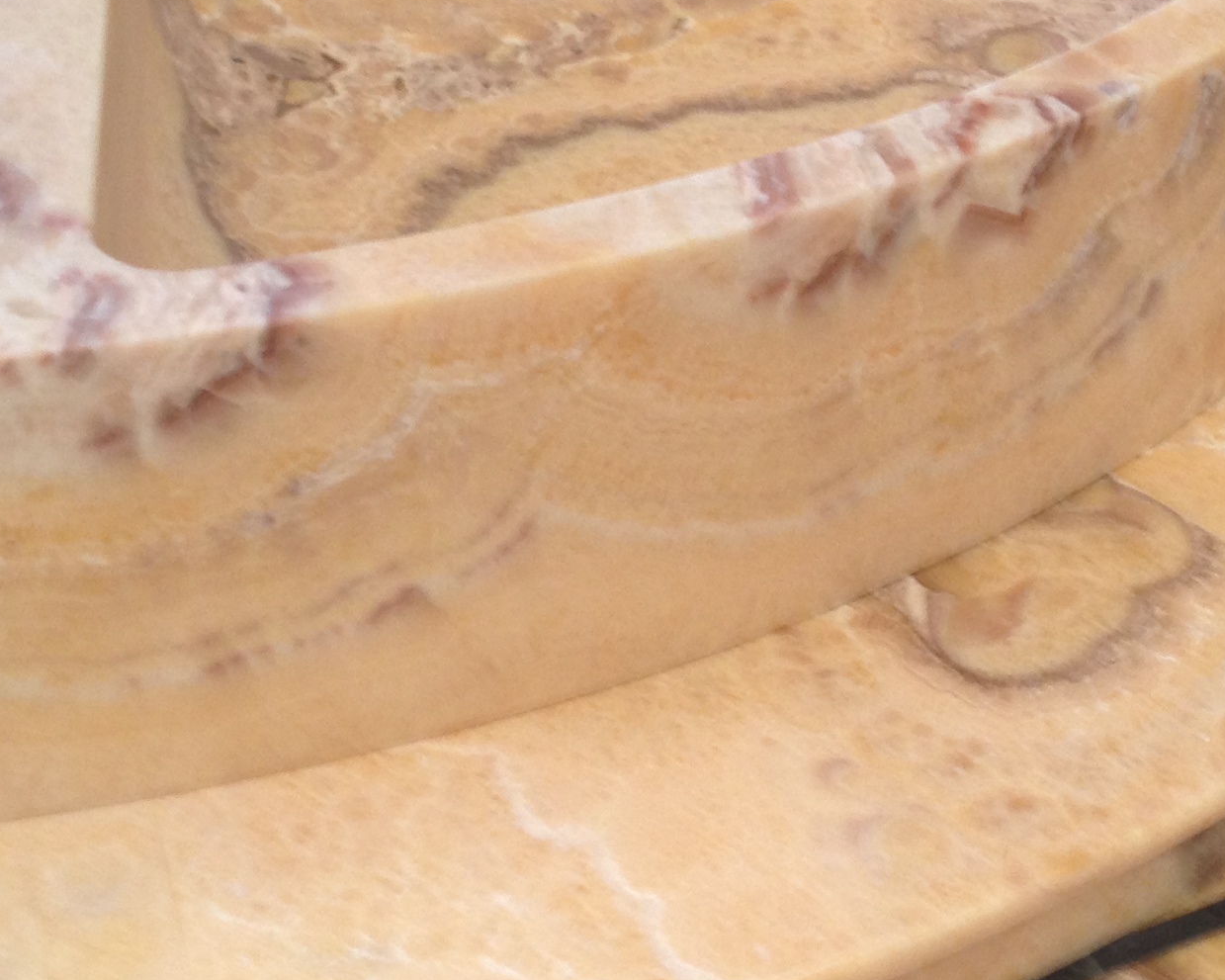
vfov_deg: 17.0
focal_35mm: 90
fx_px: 3263
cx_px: 854
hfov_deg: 21.2
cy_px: 333
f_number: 2.4
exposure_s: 1/24
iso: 50
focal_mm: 4.28
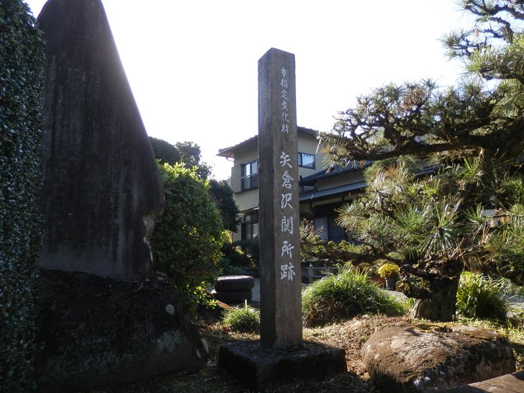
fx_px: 378
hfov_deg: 69.4
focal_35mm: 25
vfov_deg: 54.9
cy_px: 196
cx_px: 262
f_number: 3
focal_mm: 4.5
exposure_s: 1/250
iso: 80
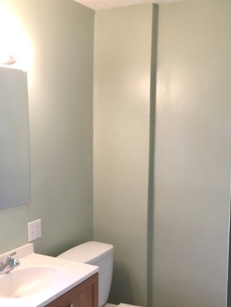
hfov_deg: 34.2
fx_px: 373
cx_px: 90
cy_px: 169
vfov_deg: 44.7
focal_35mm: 42
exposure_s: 1/17
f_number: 2.2
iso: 64
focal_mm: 4.15
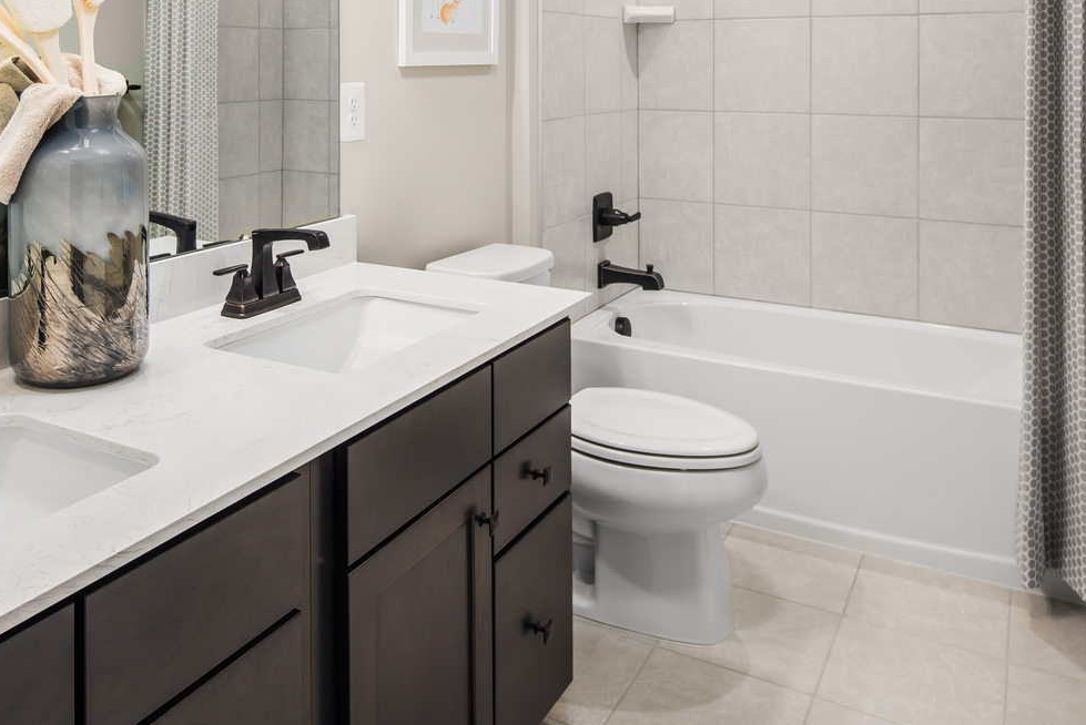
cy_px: 167
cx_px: 430
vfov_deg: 41.0
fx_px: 936
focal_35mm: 31
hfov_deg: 59.7
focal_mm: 19
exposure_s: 1/250
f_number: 9
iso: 200
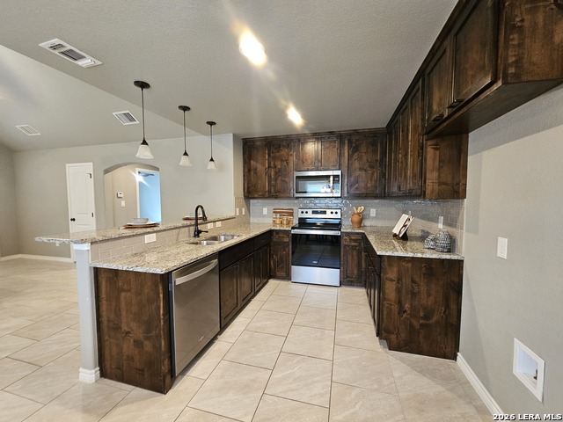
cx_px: 282
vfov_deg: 89.9
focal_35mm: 13
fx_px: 211
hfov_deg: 106.2
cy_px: 211
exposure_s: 1/30
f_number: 2.2
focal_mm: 2.2
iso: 320
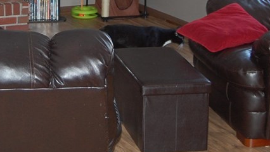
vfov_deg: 9.6
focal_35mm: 124
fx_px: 891
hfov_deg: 17.1
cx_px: 43
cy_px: -49
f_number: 4.5
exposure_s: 1/60
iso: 400
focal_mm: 31
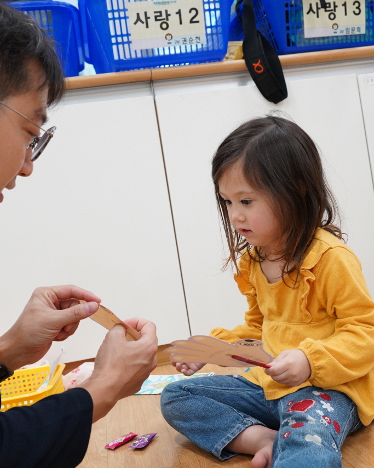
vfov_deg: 45.8
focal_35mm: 40
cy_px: 236
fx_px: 554
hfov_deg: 37.3
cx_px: 191
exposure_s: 1/80
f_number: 5.6
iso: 2500
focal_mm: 28
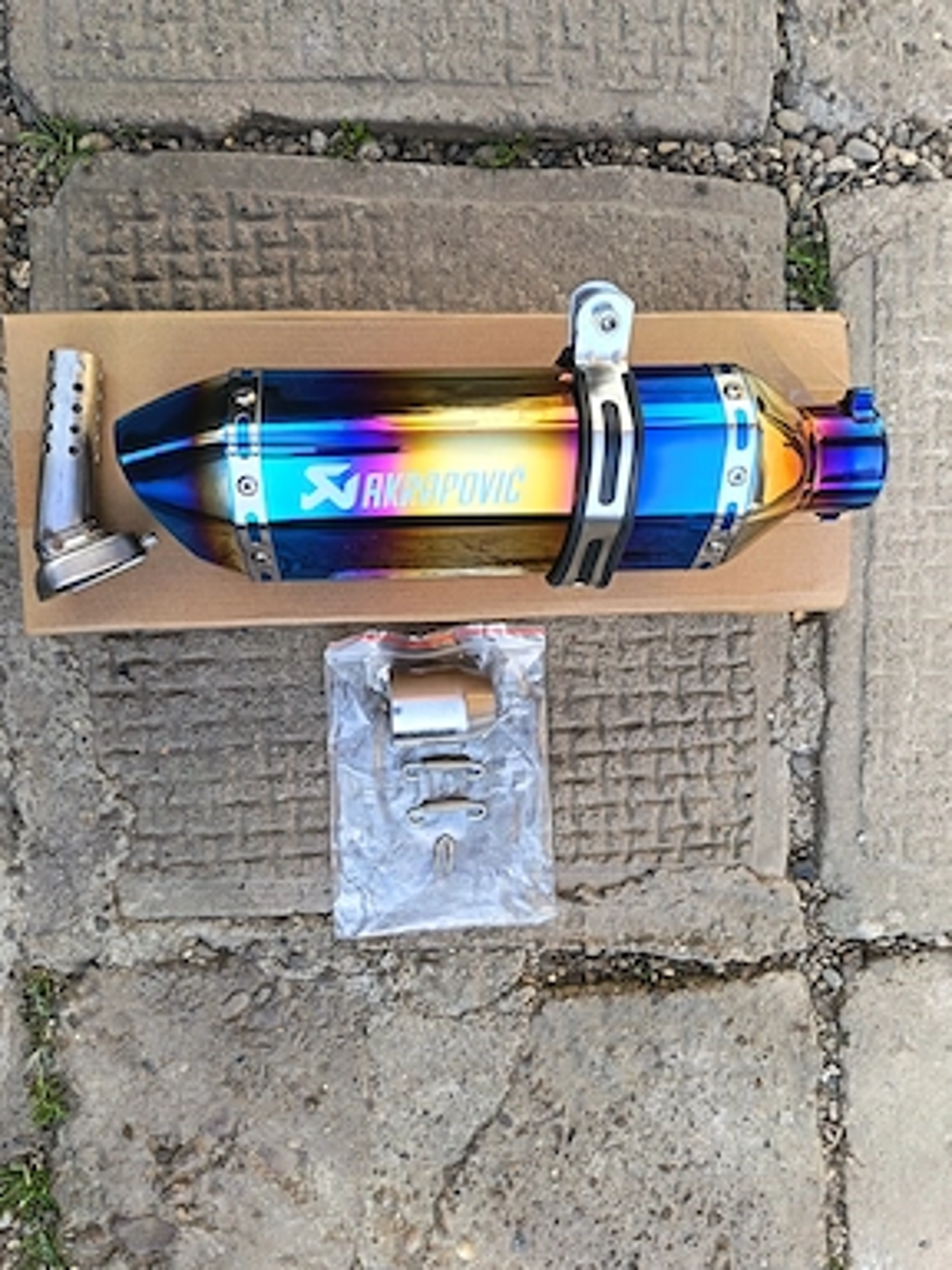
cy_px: 648
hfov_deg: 54.9
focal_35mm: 25
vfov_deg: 69.4
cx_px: 466
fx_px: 917
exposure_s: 1/196
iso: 100
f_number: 1.75
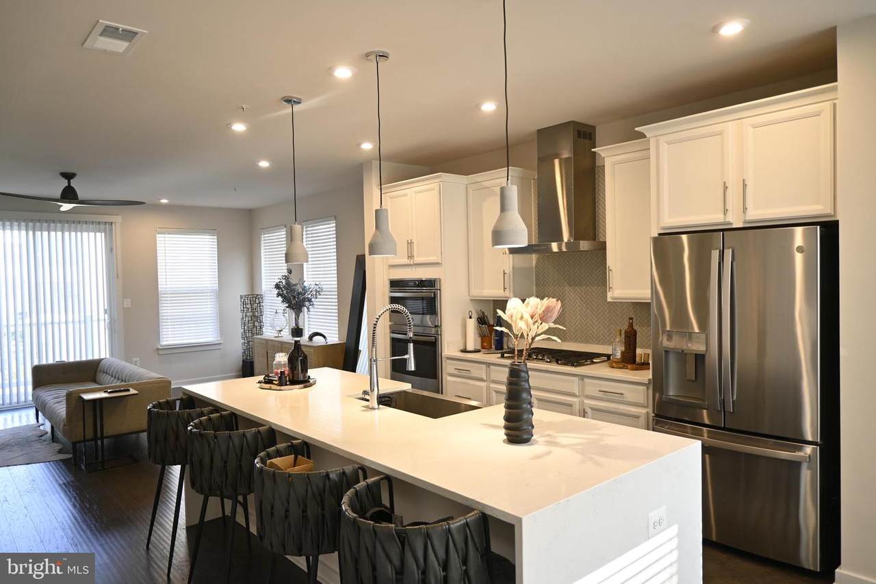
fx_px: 584
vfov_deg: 53.1
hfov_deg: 73.8
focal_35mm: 24
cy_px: 292
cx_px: 438
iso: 200
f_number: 3.5
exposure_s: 1/40
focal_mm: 16
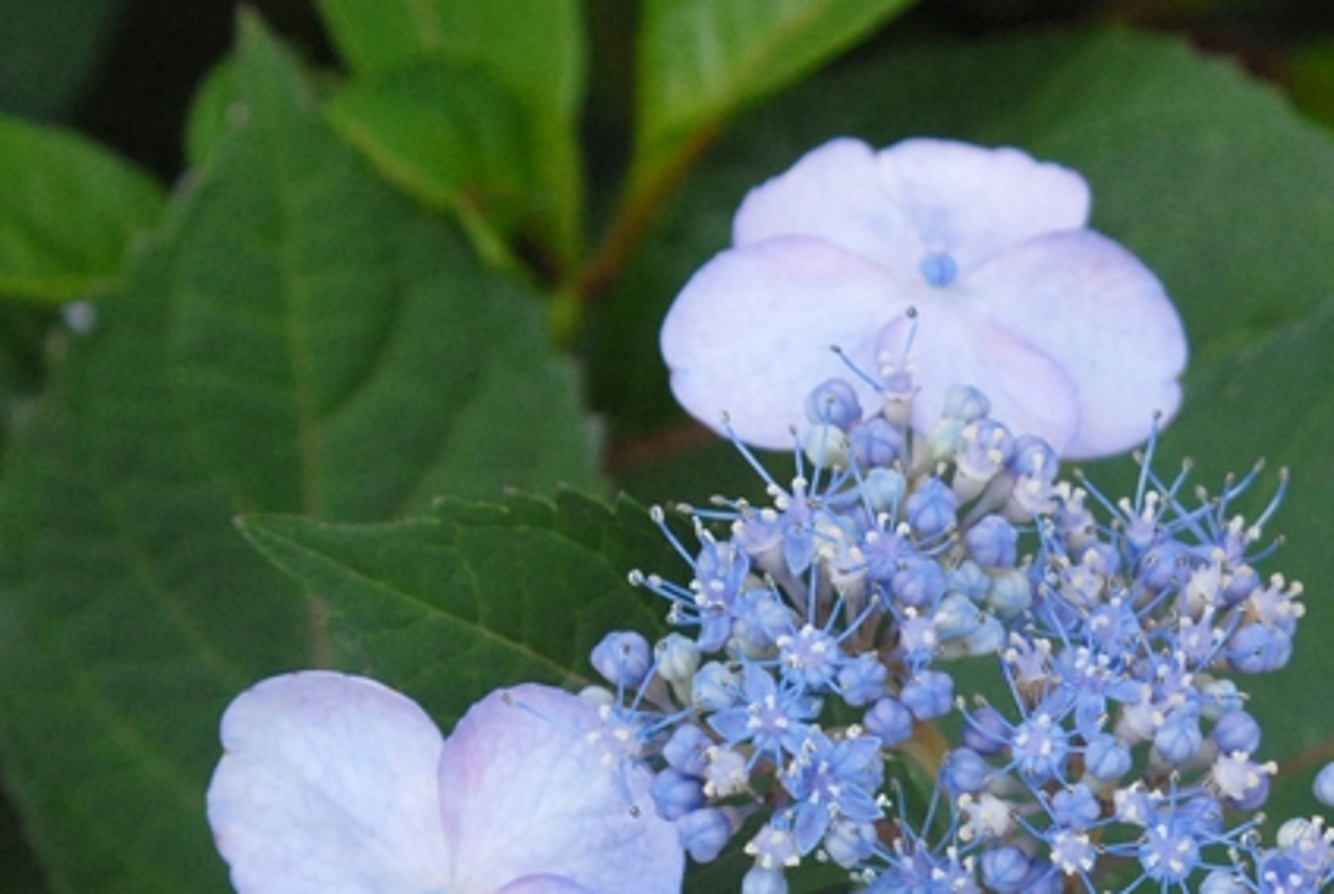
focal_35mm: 181
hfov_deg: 11.3
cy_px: 861
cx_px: 1120
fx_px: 6716
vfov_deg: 7.6
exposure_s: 1/160
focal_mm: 50
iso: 400
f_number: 6.3
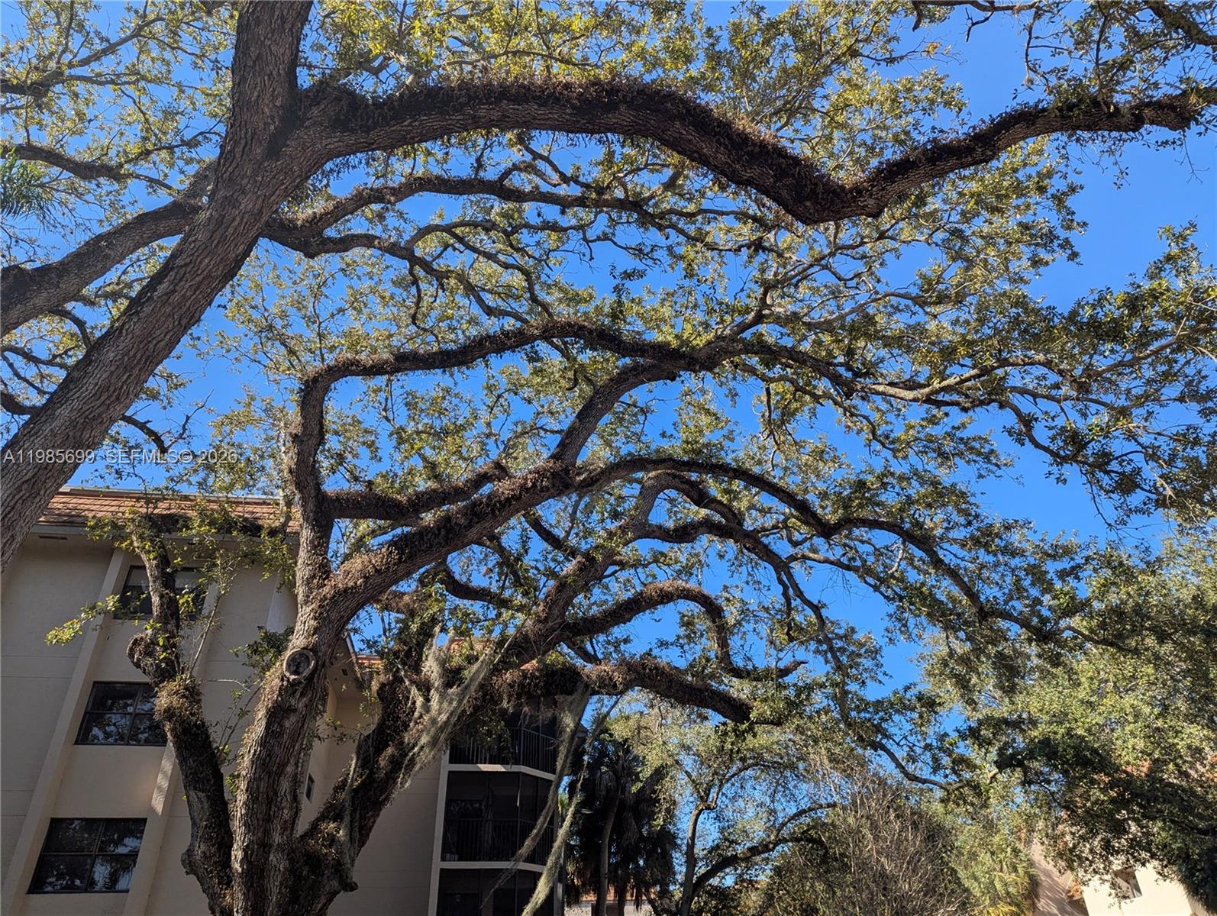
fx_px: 845
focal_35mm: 24
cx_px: 608
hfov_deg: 71.5
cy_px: 458
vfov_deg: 56.9
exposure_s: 1/984
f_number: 1.85
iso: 44
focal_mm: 6.81
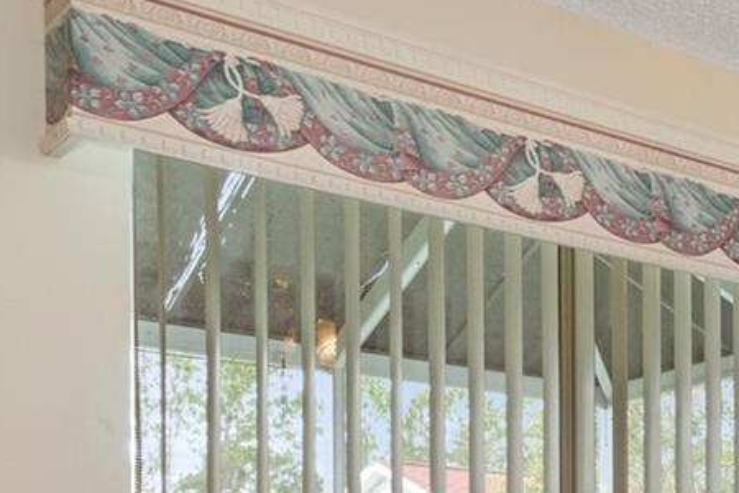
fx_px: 1314
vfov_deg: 18.7
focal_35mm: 64
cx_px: 1028
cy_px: 740
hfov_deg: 25.6
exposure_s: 1/1.25
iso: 320
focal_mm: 12
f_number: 8
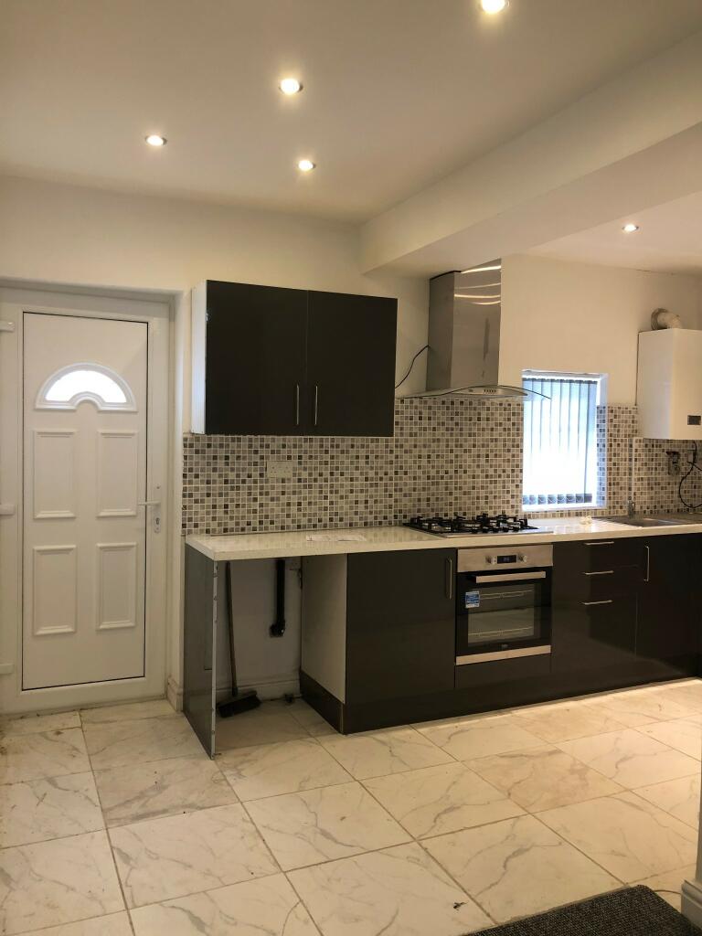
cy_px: 468
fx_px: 757
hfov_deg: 49.7
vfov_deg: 63.4
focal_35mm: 28
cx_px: 351
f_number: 1.8
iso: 32
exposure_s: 1/25
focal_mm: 4
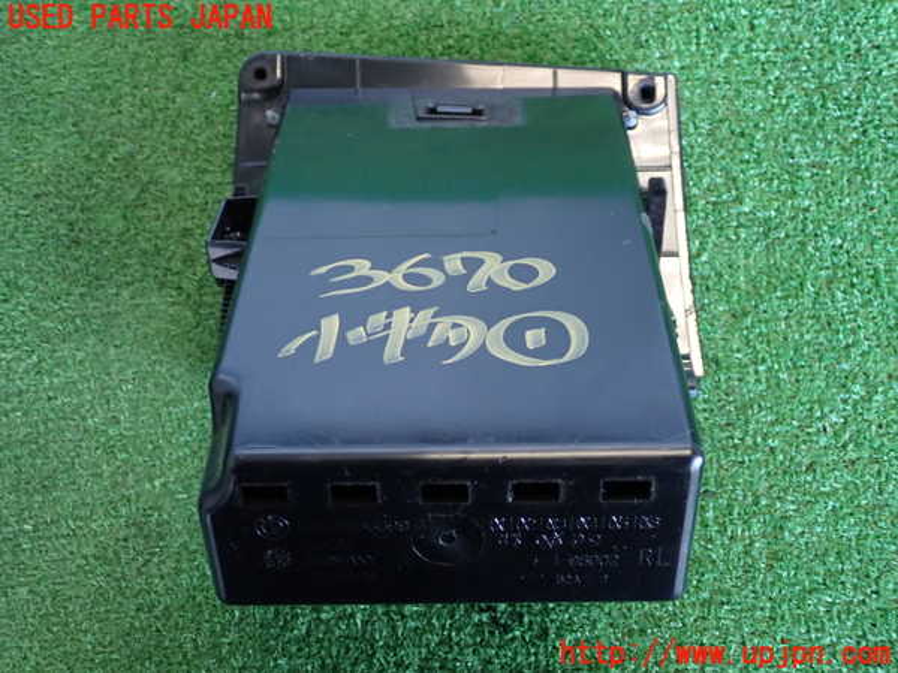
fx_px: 986
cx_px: 449
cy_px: 336
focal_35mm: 38
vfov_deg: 37.7
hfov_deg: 49.0
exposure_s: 1/40
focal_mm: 6.83
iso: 400
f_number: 2.7
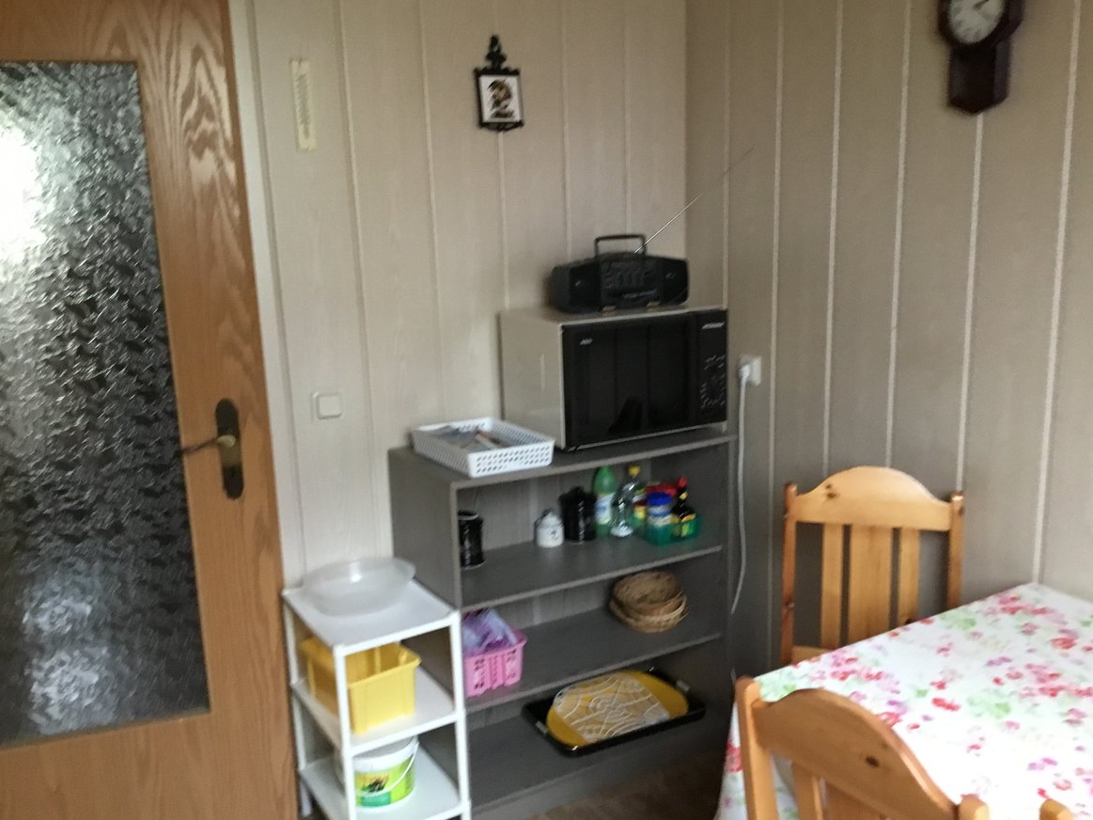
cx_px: 555
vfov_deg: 44.2
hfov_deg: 56.8
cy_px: 411
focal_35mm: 32
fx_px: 1010
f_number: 2.4
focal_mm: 3.3
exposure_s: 1/20
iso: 200
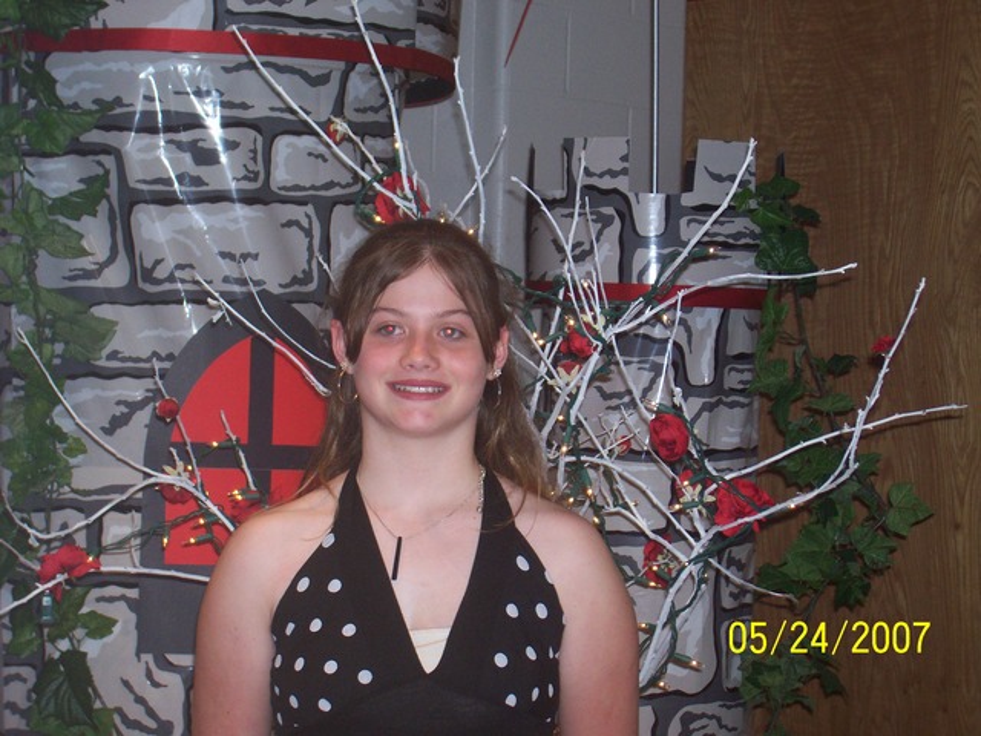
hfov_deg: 23.8
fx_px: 2324
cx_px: 490
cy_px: 368
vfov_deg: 18.0
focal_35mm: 82
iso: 140
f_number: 4
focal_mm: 13.5
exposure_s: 1/147
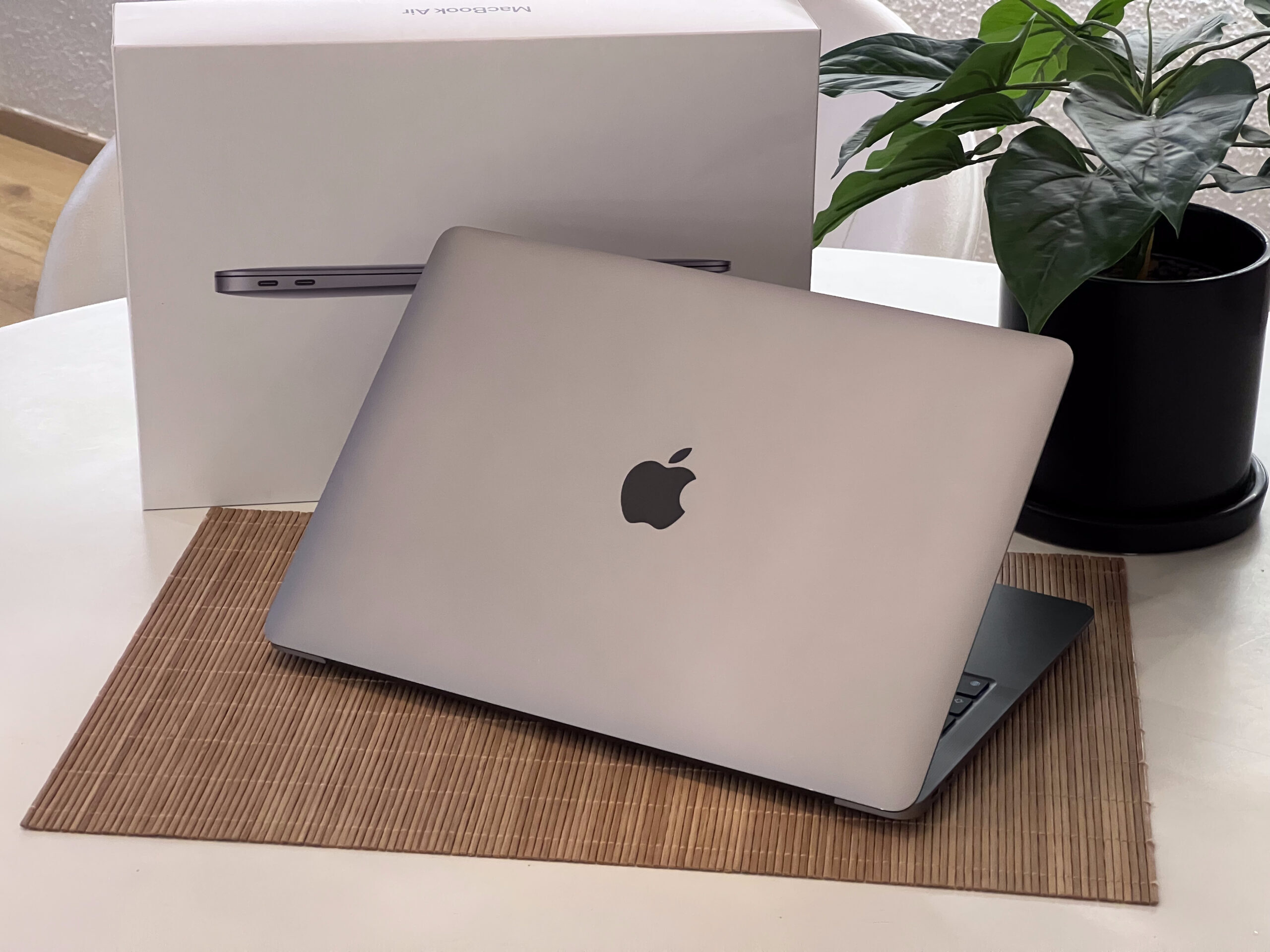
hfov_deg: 25.3
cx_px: 635
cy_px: 476
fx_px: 2825
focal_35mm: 77
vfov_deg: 19.1
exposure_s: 1/100
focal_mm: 9
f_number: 2.8
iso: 320
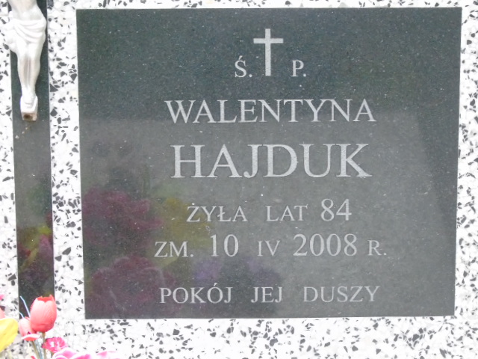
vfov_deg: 9.2
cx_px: 239
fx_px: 2237
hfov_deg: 12.2
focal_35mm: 162
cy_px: 180
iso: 800
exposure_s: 1/60
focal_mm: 29
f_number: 4.9
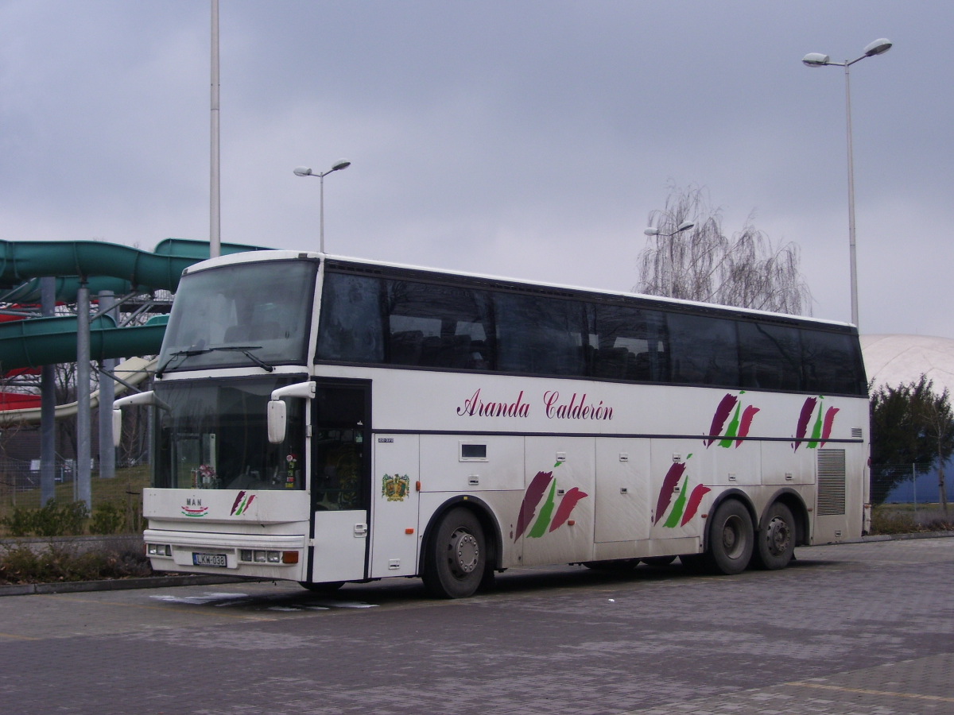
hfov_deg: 33.8
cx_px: 477
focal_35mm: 57
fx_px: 1571
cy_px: 358
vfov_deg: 25.7
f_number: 3.4
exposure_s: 1/350
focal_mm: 9.4
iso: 80
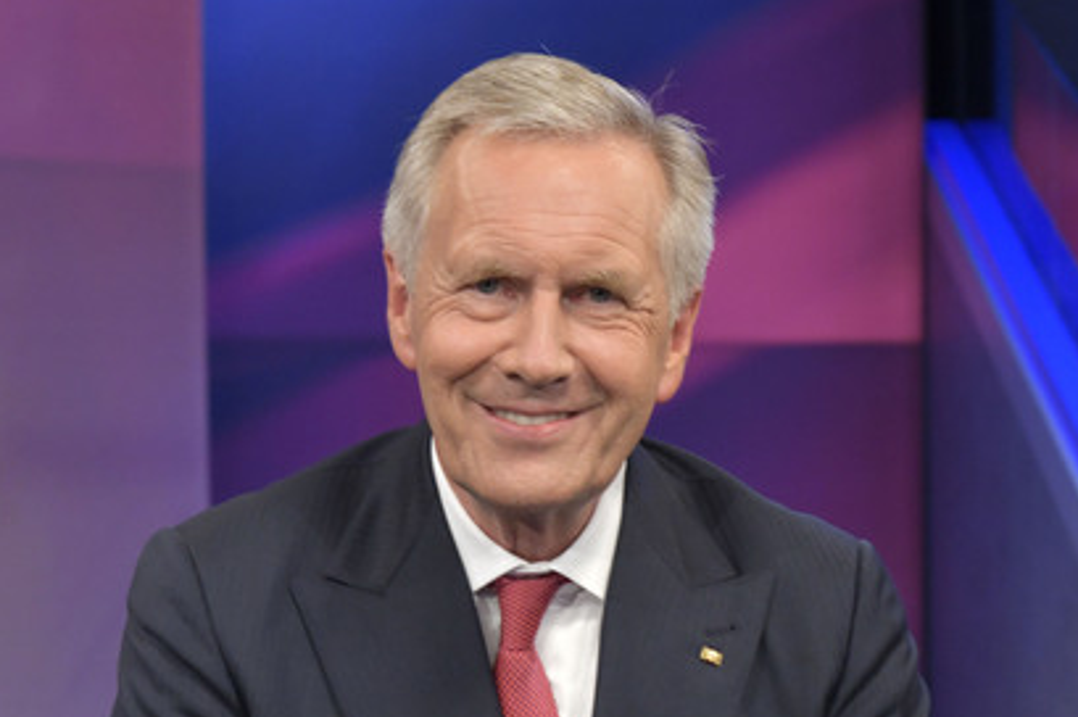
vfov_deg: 21.2
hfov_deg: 31.4
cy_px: 393
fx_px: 1915
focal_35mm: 64
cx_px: 542
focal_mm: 58
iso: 1600
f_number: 5.6
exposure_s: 1/160
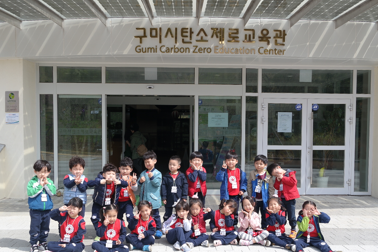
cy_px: 147
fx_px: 367
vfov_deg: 37.7
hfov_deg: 54.4
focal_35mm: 35
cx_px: 195
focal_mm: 20
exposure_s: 1/250
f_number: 5.6
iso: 100
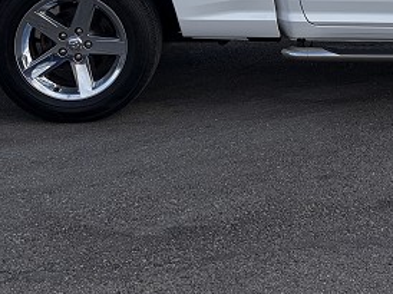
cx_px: 390
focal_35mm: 76
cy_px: -92
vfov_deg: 18.0
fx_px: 862
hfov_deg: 24.5
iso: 50
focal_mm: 5.96
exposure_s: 1/2865
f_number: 1.6
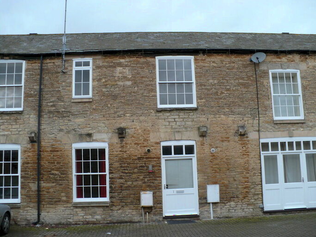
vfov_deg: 37.7
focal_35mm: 38
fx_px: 347
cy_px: 117
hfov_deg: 49.0
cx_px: 162
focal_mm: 6.1
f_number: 2.8
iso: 100
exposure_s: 1/60
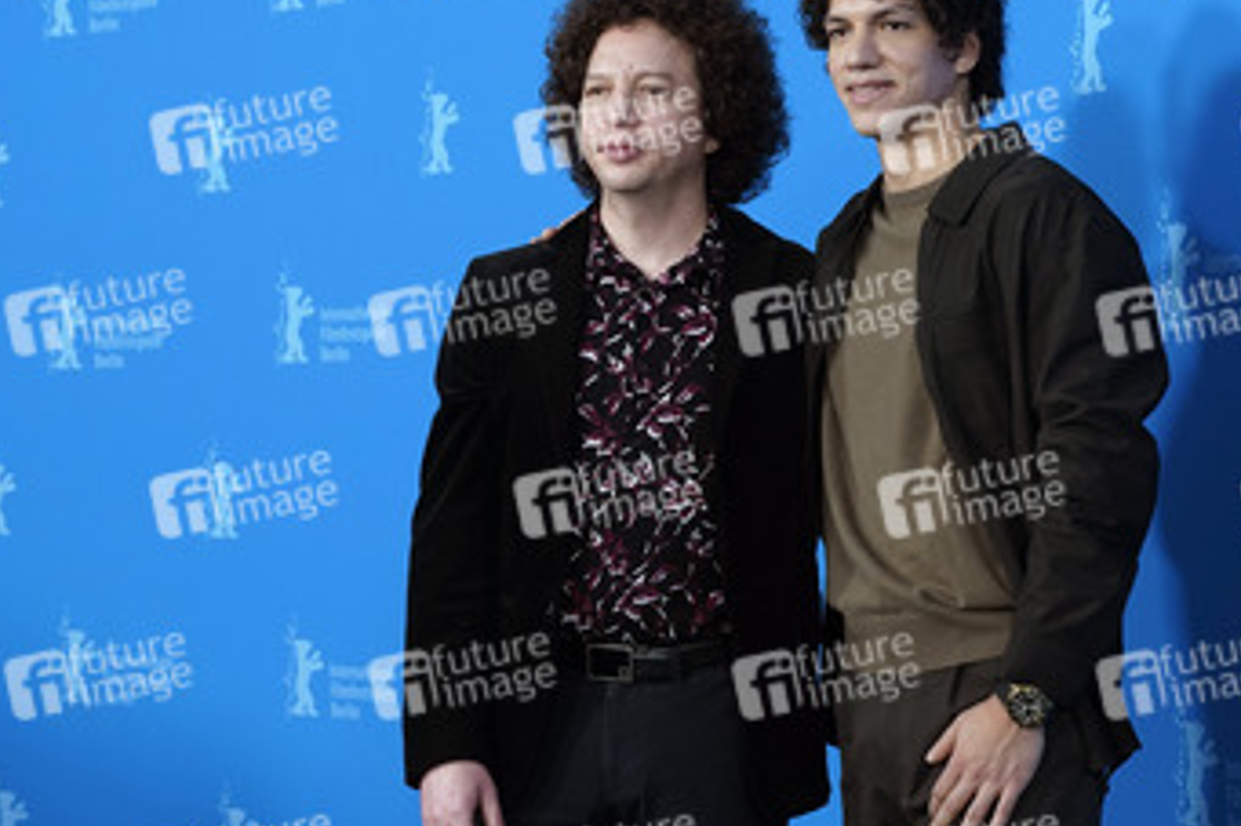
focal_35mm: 94
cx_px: 511
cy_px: 404
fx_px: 3239
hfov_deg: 21.7
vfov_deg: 14.5
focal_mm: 71
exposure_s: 1/160
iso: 2000
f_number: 5.6
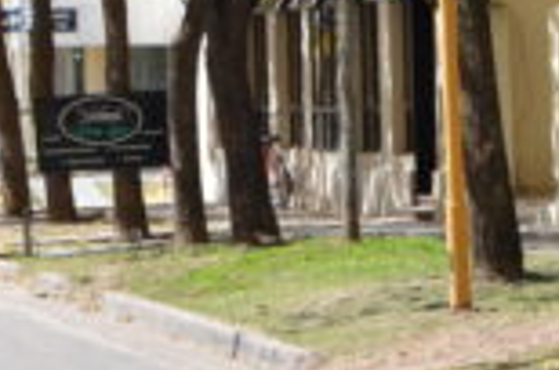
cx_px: -450
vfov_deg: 3.2
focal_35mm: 434
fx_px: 6725
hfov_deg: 4.7
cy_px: -31
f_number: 5.6
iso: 125
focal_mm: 58
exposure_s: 1/400
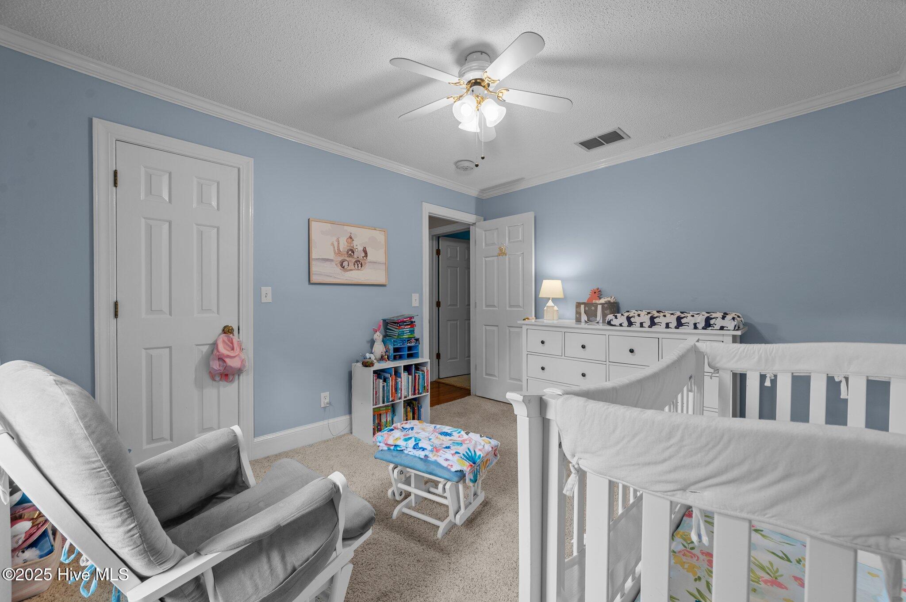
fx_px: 352
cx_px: 453
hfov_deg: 104.3
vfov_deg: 81.1
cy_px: 301
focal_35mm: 14
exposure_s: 1/2.5
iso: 250
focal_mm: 14
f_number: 8
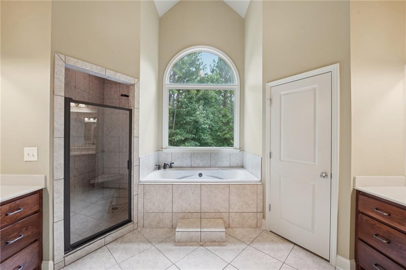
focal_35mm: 14
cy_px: 135
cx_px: 203
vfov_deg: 81.1
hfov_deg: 104.3
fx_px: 158
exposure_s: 1/8
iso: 320
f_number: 8
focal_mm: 14
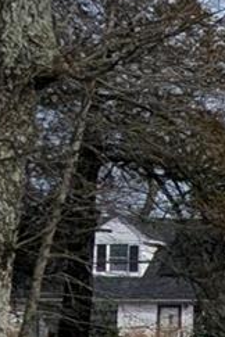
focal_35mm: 105
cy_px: 288
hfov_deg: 8.3
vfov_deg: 19.2
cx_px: 868
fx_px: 984
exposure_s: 1/3906
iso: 55
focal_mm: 2.02
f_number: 1.7
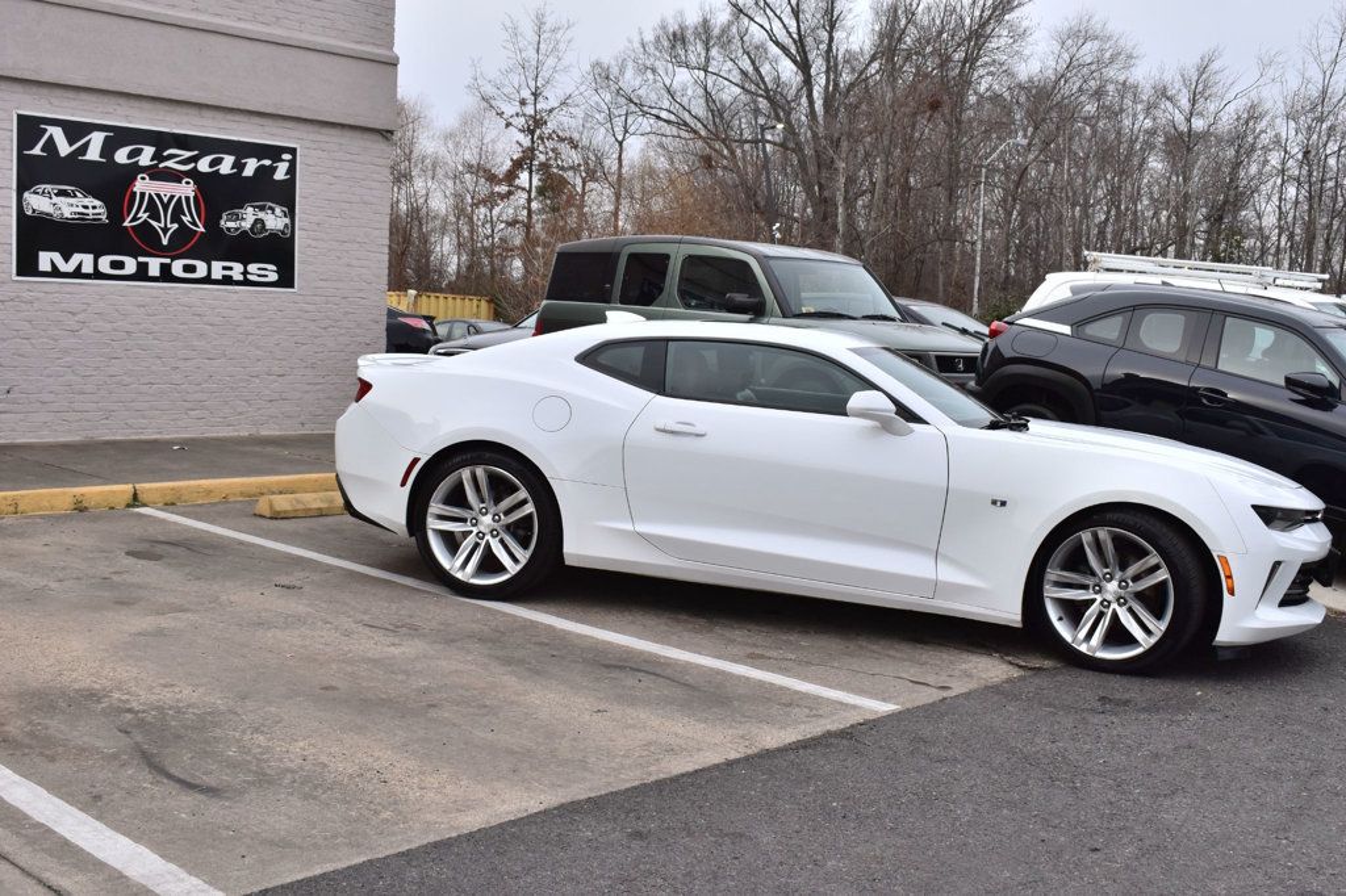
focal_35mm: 40
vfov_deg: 33.0
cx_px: 673
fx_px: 1514
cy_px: 448
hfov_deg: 47.9
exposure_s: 1/320
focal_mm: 27
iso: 400
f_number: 10
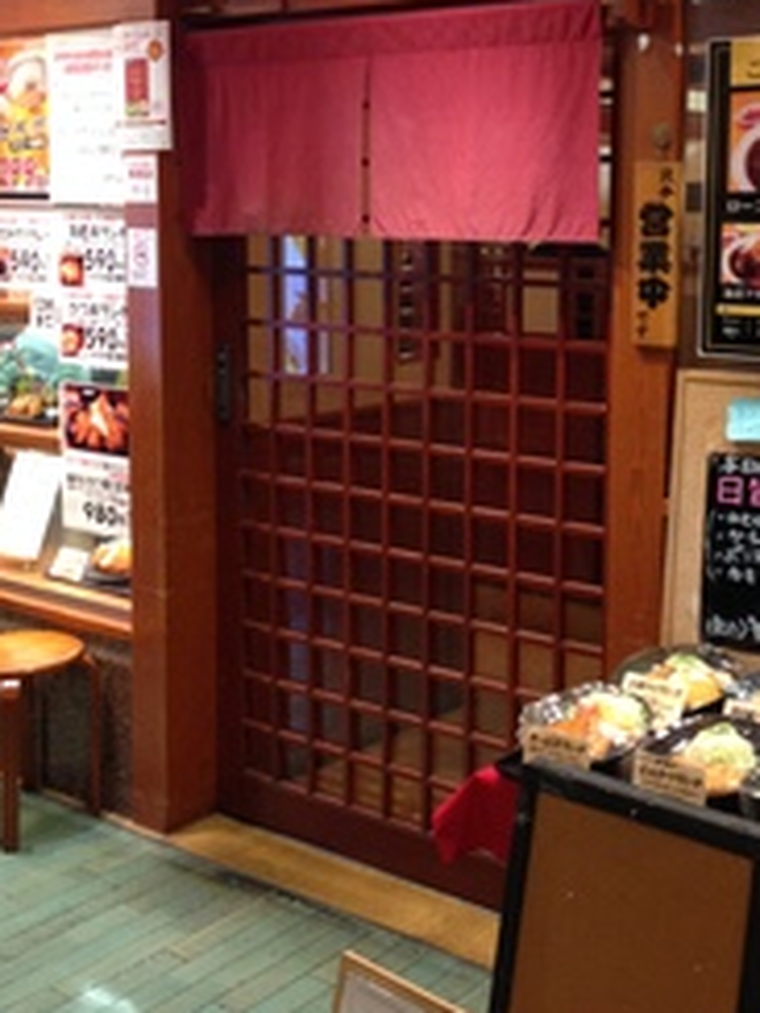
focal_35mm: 54
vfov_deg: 35.3
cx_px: 415
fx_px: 1581
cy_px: 374
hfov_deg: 27.0
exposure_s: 1/20
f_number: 2.4
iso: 160
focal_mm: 4.12
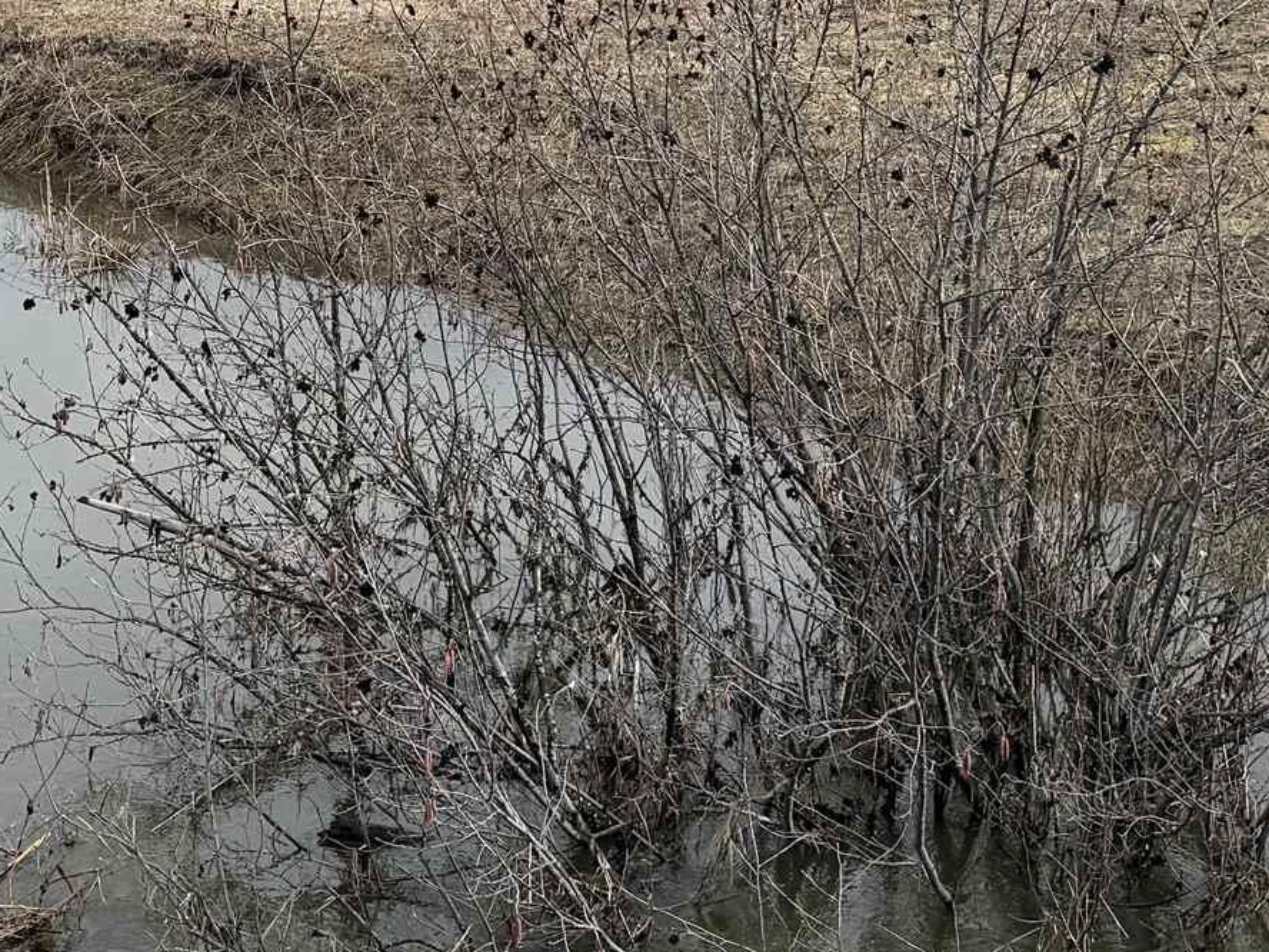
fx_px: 3043
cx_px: 383
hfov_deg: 23.4
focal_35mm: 83
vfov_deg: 16.5
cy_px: -387
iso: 80
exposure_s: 1/2611
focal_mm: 6.76
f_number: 1.78
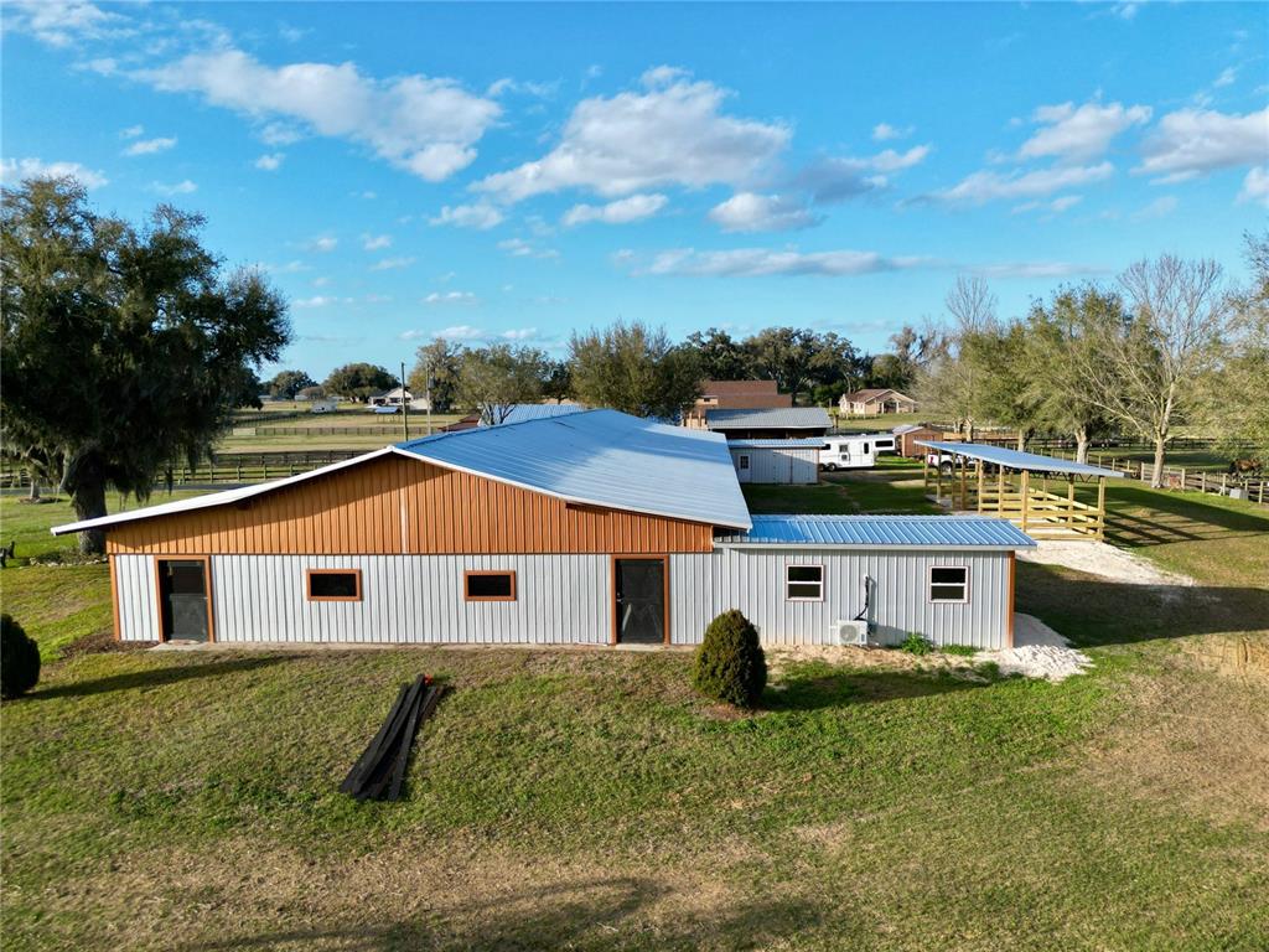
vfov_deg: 56.8
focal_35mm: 24
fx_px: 880
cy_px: 476
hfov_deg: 71.6
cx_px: 634
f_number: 1.7
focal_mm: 6.72
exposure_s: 1/2000
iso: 120
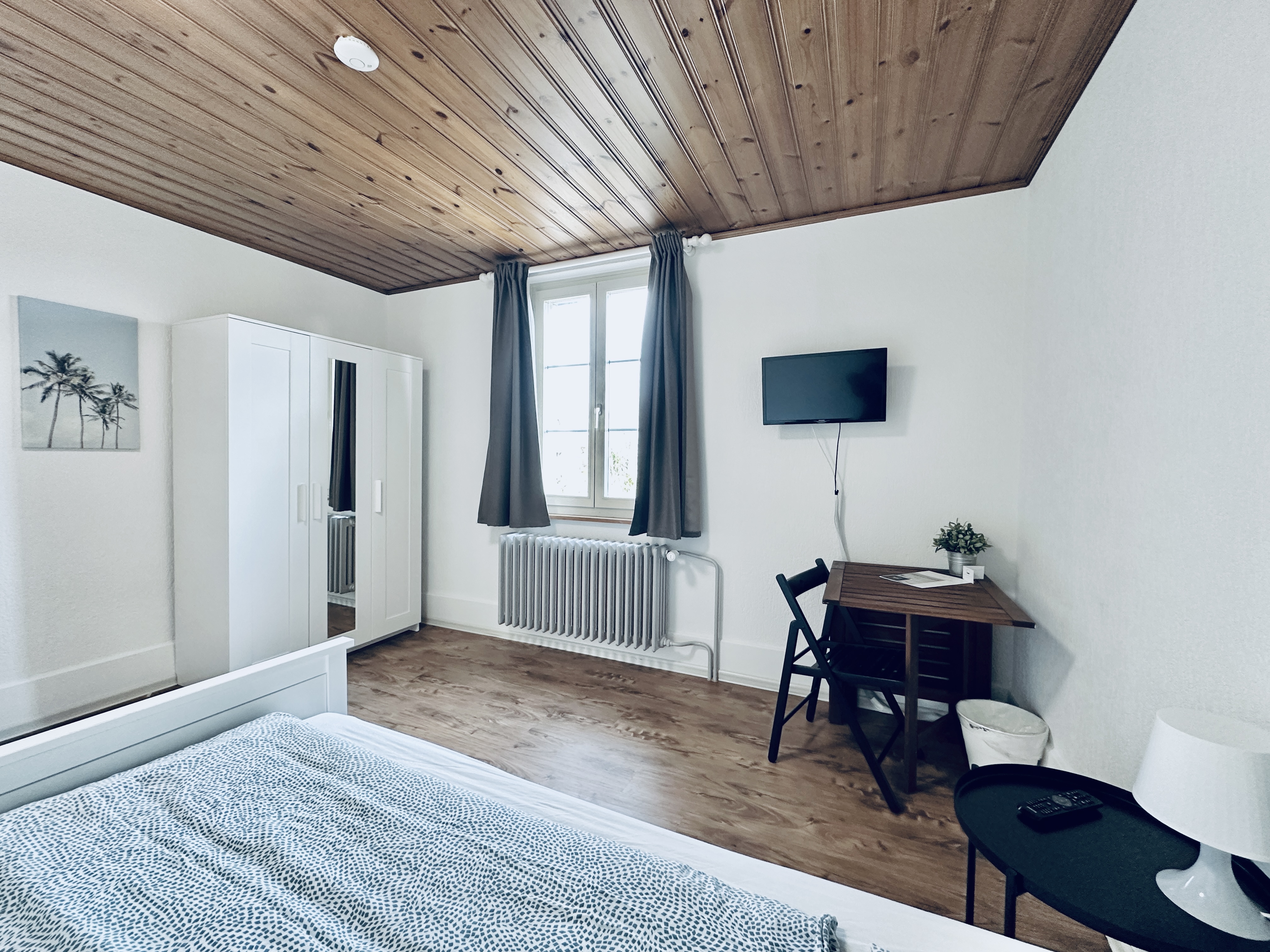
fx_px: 514
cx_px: 635
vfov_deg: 85.7
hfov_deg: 102.1
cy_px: 476
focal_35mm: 14
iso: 250
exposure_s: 1/100
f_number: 2.2
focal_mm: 2.22
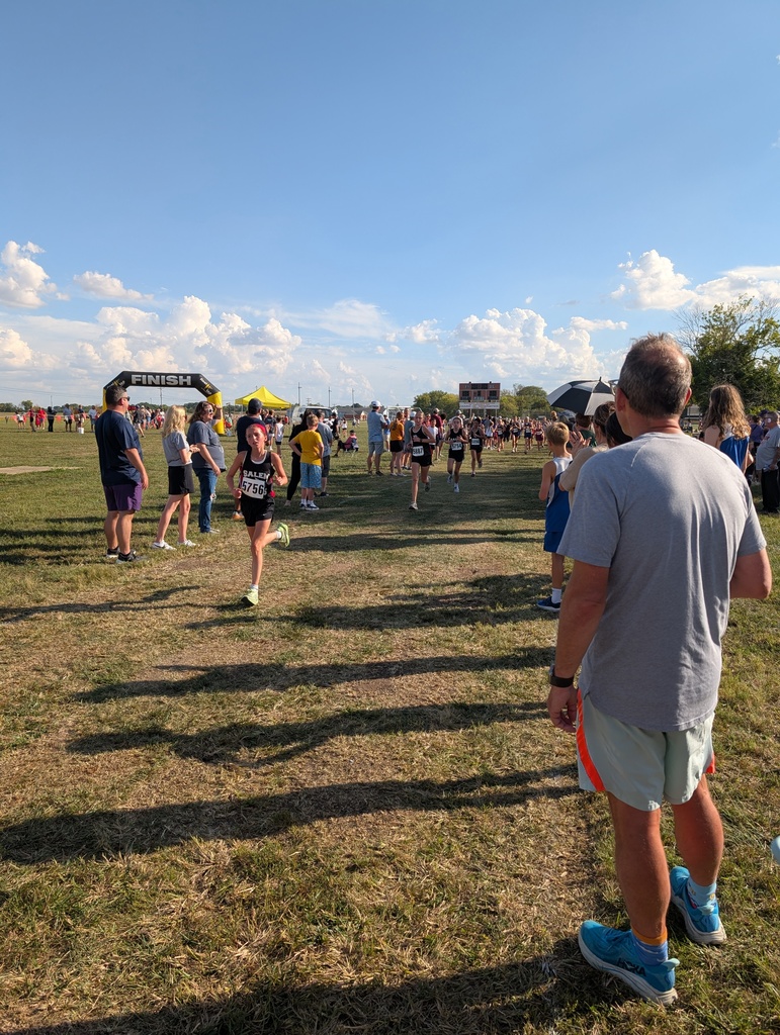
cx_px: 390
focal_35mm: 24
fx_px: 719
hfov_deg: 56.9
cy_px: 518
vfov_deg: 71.5
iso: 20
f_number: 1.68
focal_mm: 6.9
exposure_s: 1/892
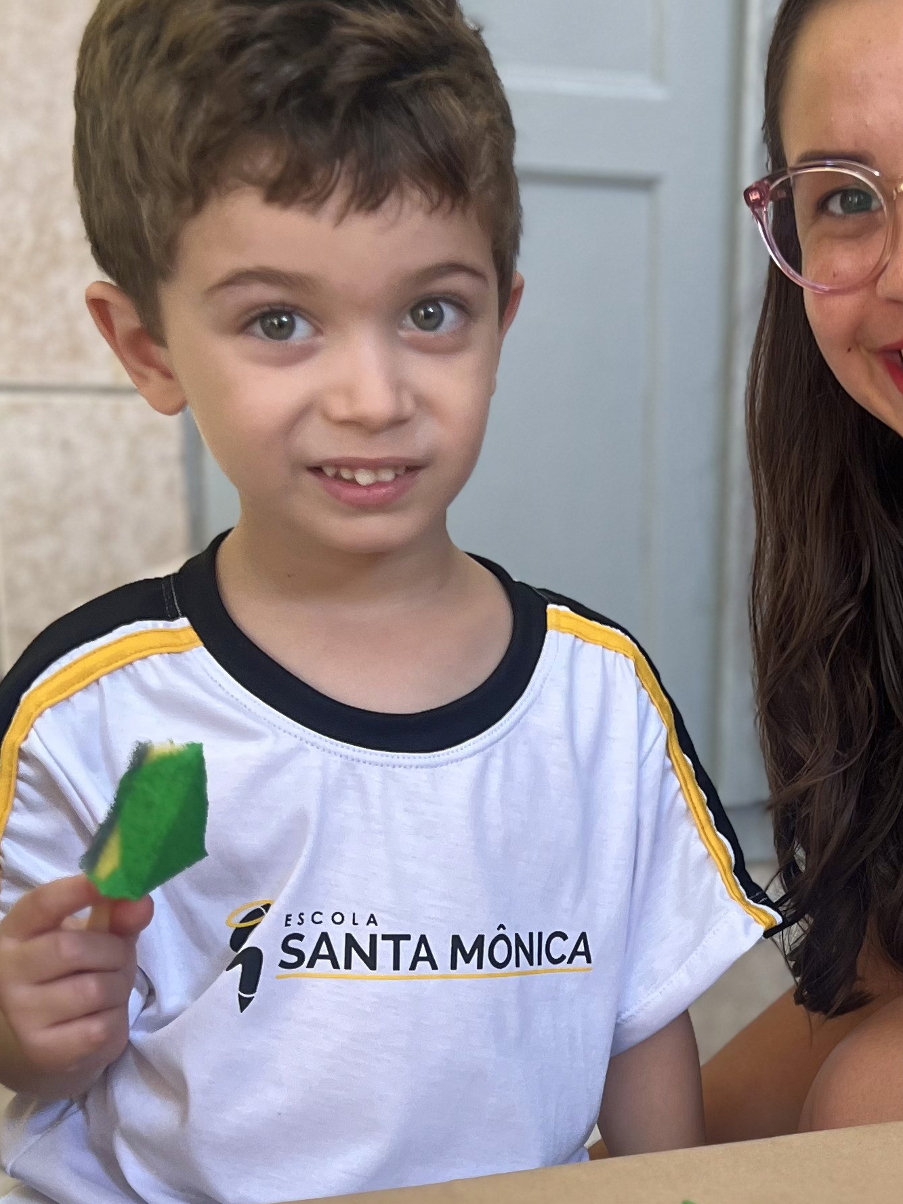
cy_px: 953
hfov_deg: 24.0
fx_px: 2052
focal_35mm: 59
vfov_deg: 31.9
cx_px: 849
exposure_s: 1/60
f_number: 1.5
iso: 160
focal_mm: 5.7
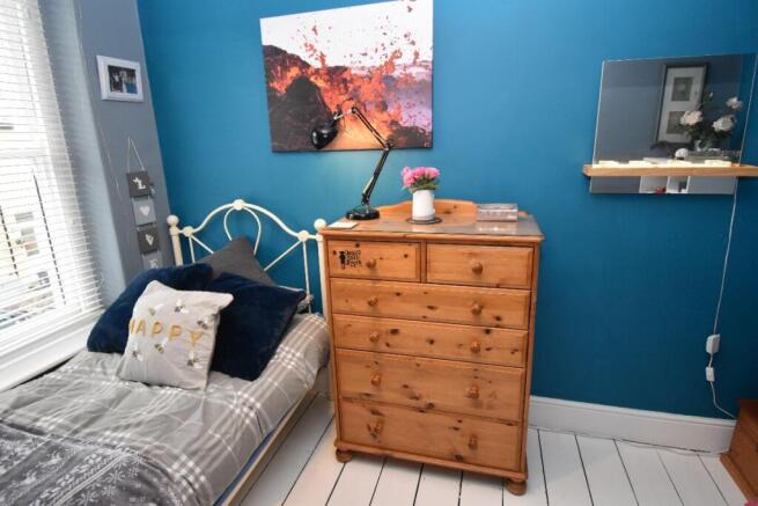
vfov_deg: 63.2
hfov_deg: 85.4
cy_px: 253
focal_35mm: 20
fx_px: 411
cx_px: 379
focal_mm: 13
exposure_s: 1/125
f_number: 4.8
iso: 1600
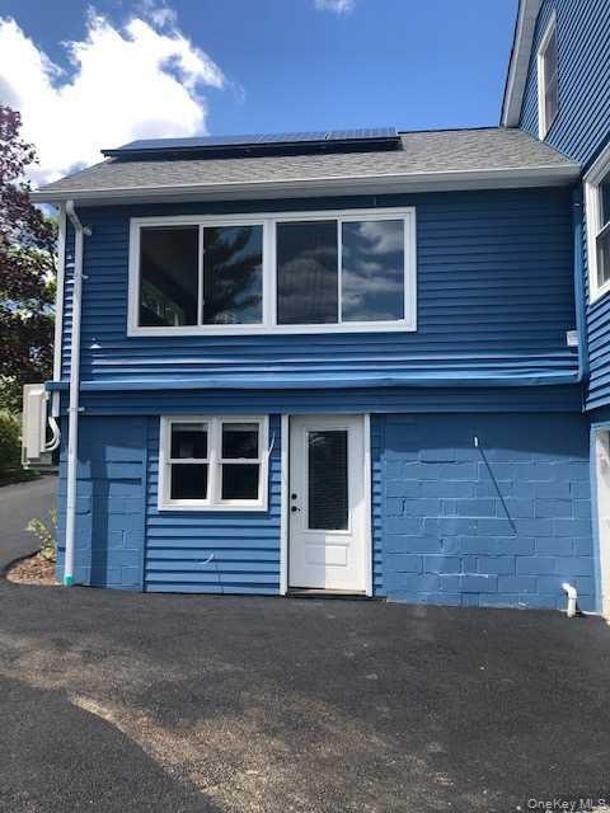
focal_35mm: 28
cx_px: 305
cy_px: 406
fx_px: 658
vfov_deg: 63.4
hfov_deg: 49.7
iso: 20
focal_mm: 3.99
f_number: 1.8
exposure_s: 1/1091
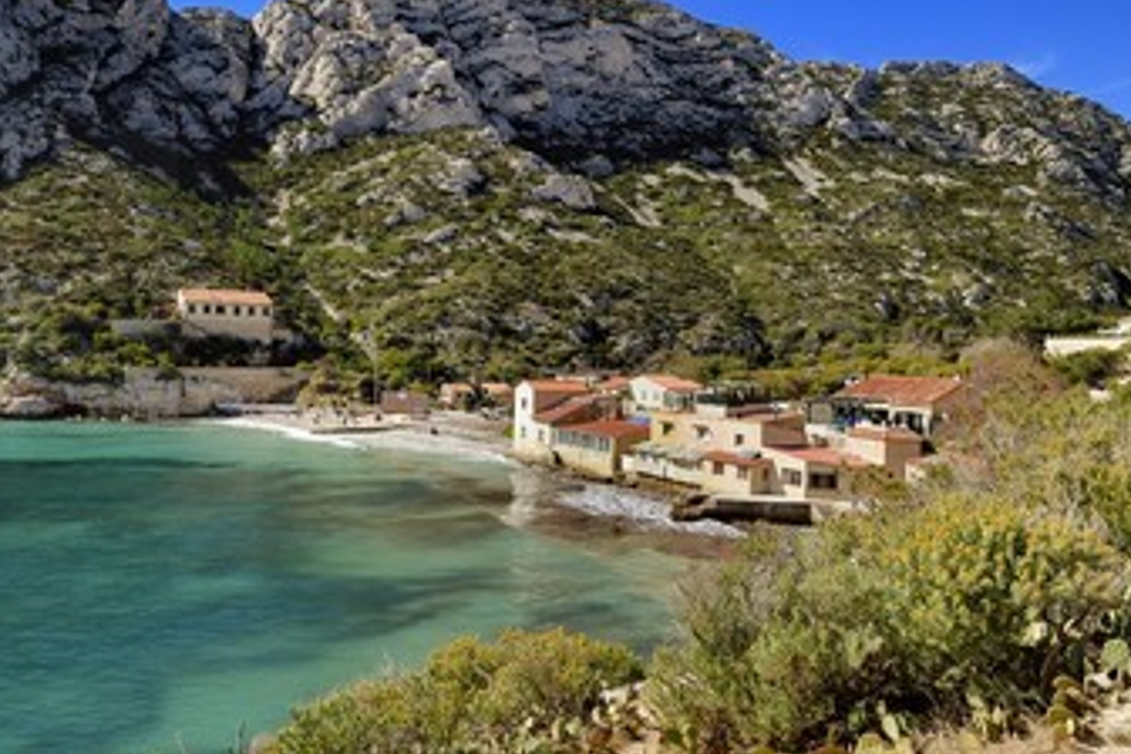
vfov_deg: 43.6
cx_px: 458
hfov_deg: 61.4
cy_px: 343
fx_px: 942
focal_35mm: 30
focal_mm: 24
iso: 200
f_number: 10
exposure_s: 1/320
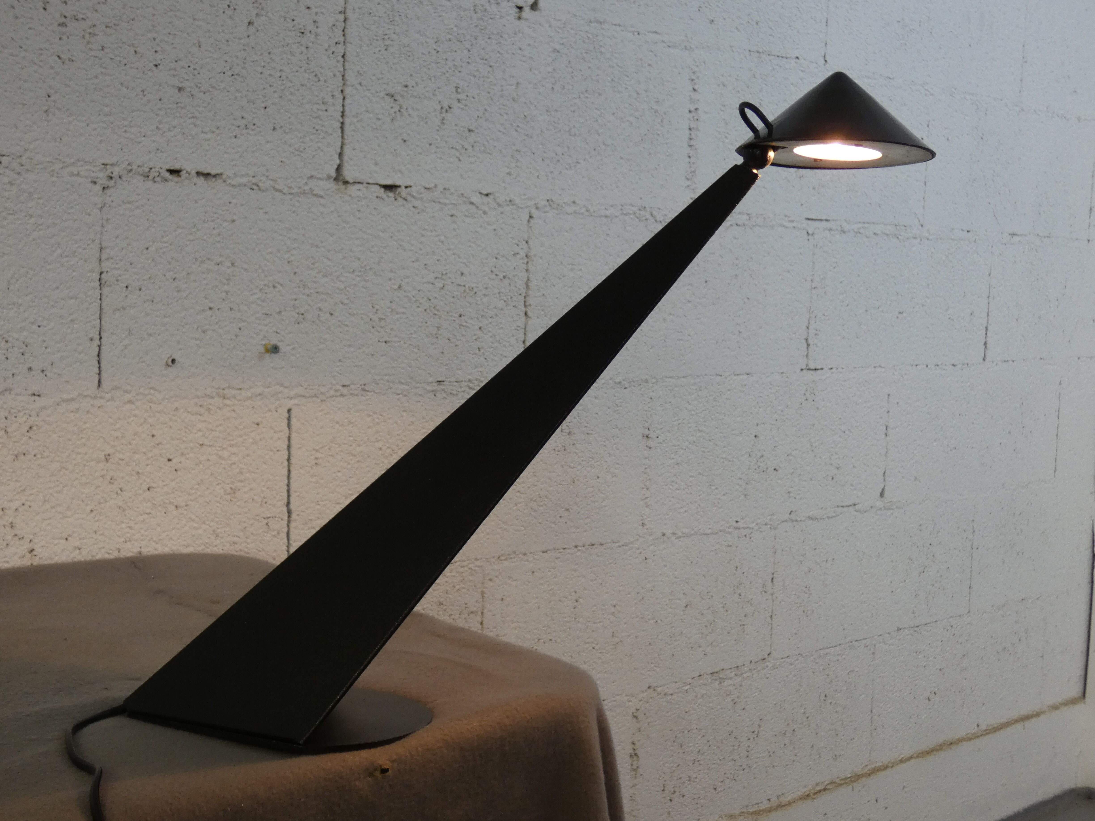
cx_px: 548
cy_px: 410
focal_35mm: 43
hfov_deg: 43.9
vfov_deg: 33.6
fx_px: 1360
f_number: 3.7
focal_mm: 7.8
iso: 200
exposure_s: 1/80
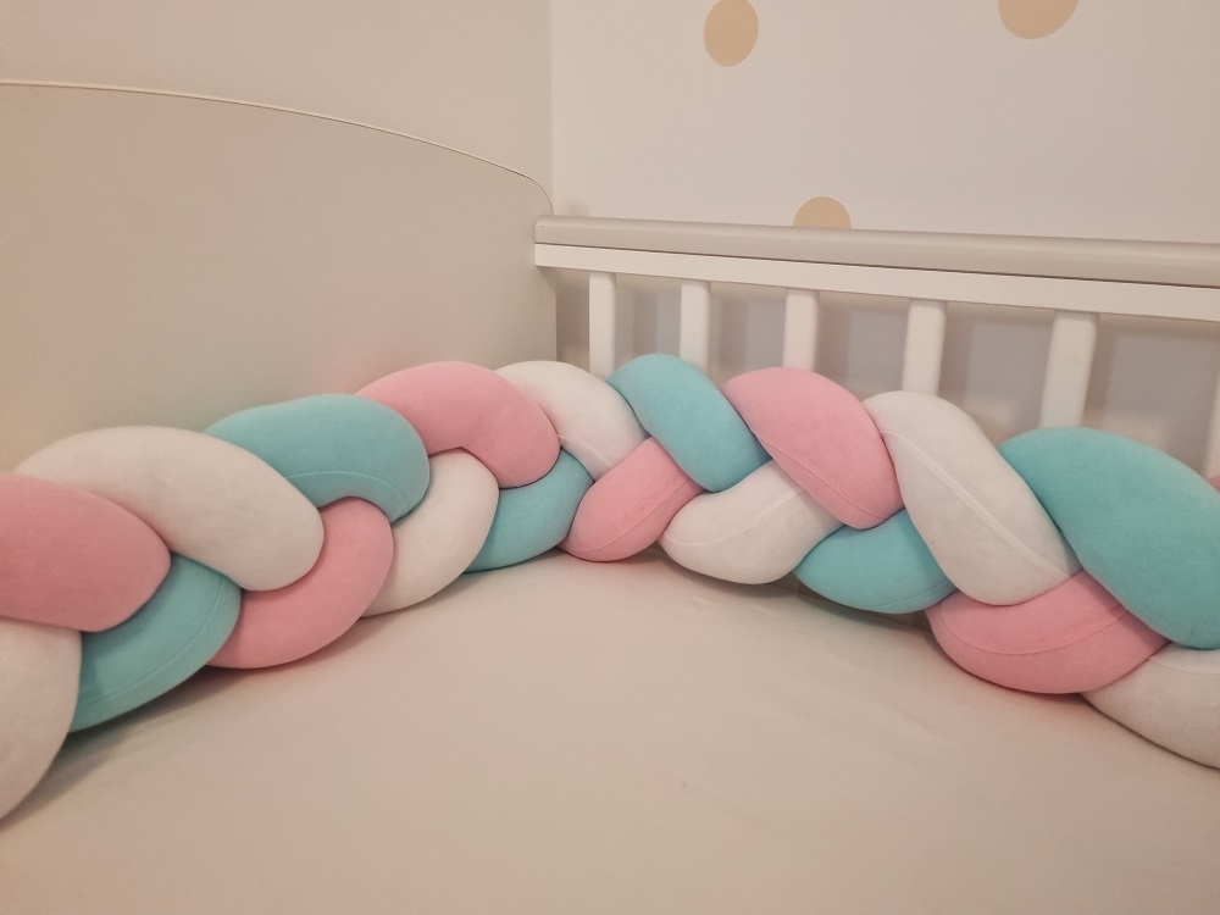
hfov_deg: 67.3
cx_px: 610
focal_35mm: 26
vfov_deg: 53.1
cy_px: 458
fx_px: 916
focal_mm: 5.4
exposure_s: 1/100
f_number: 1.8
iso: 320
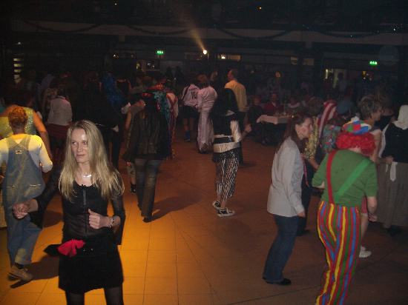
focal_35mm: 35
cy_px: 152
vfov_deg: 40.7
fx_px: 412
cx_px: 204
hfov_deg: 52.6
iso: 200
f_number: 2.6
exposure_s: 1/60
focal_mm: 5.8
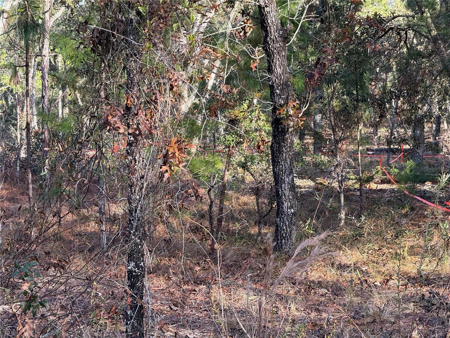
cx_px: 225
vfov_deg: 12.3
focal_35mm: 120
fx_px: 1560
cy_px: 169
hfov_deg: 16.4
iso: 64
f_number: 2.8
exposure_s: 1/143
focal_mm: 15.66
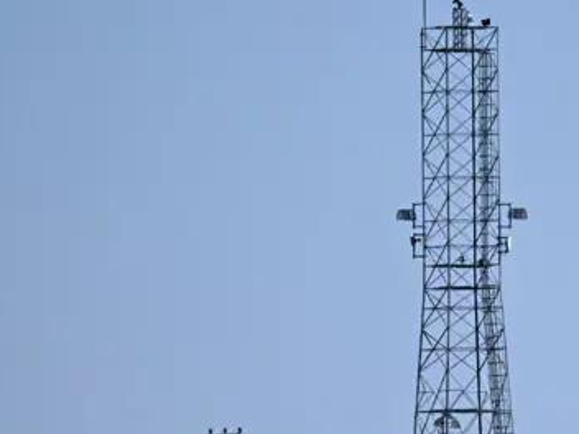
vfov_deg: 1.0
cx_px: 609
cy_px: 324
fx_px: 24136
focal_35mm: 1443
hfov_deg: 1.4
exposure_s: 1/3200
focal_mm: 400
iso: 320
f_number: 5.6
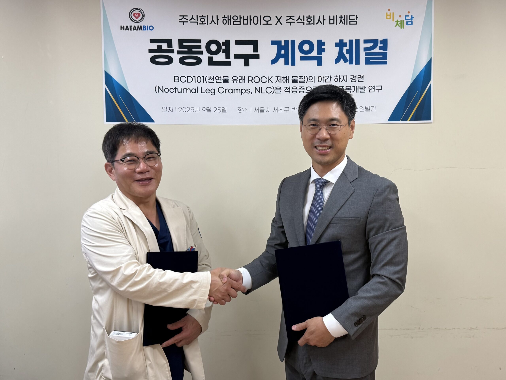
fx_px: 351
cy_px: 190
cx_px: 253
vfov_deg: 56.8
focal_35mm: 24
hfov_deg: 71.6
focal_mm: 6.76
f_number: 1.78
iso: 160
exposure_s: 1/120
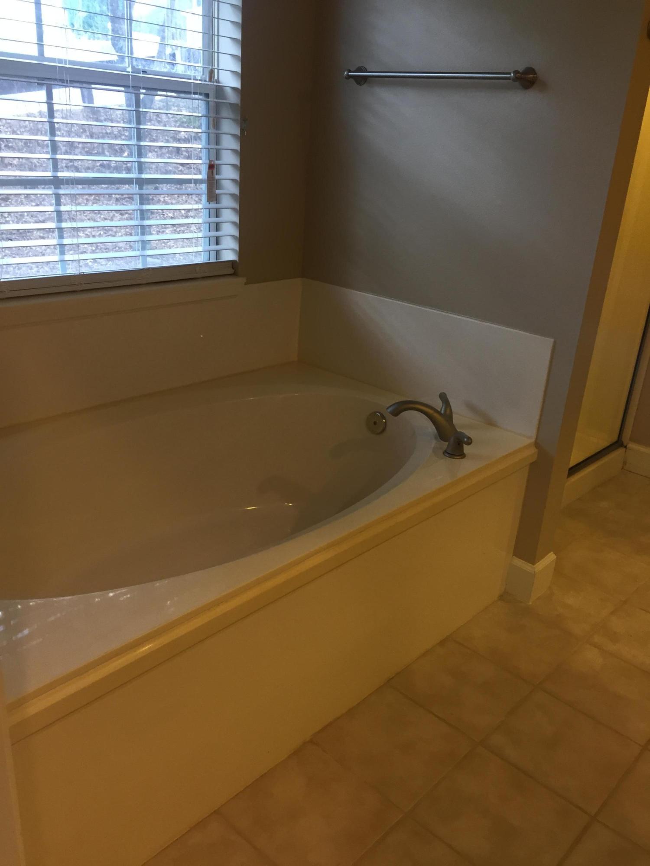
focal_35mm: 29
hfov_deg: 48.2
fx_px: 726
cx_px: 325
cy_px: 433
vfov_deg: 61.7
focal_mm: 4.15
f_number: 2.2
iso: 64
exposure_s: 1/30
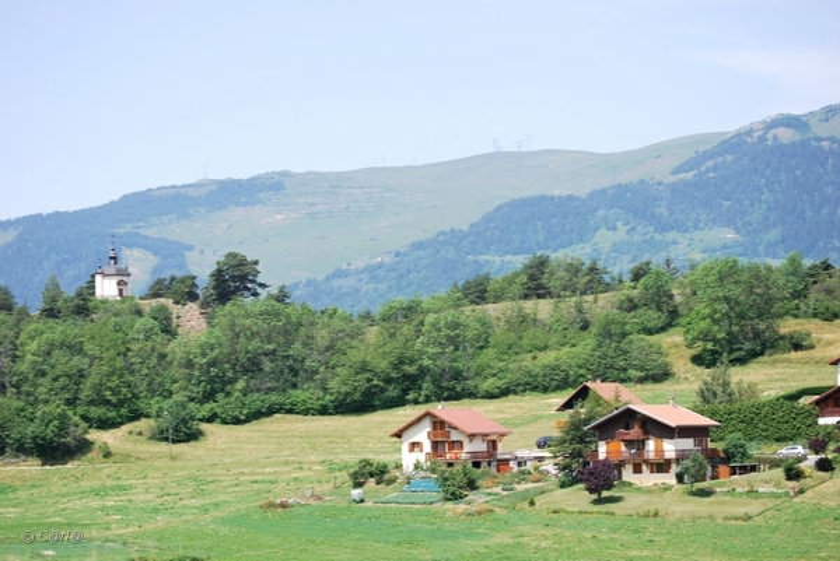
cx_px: 420
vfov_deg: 16.6
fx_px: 1926
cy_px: 280
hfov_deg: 24.6
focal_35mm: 82
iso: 100
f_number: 7.1
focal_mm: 55
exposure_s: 1/200
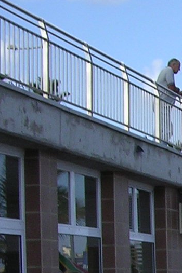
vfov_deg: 12.8
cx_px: 506
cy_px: 370
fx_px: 1169
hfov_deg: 7.9
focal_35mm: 154
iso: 100
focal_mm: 5.8
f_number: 5.6
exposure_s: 1/257
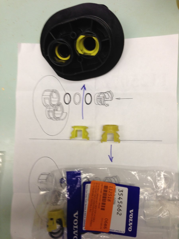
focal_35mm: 33
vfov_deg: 55.4
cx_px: 90
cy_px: 120
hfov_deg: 42.9
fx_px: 228
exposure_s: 1/20
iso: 50
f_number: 2.4
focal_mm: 4.13
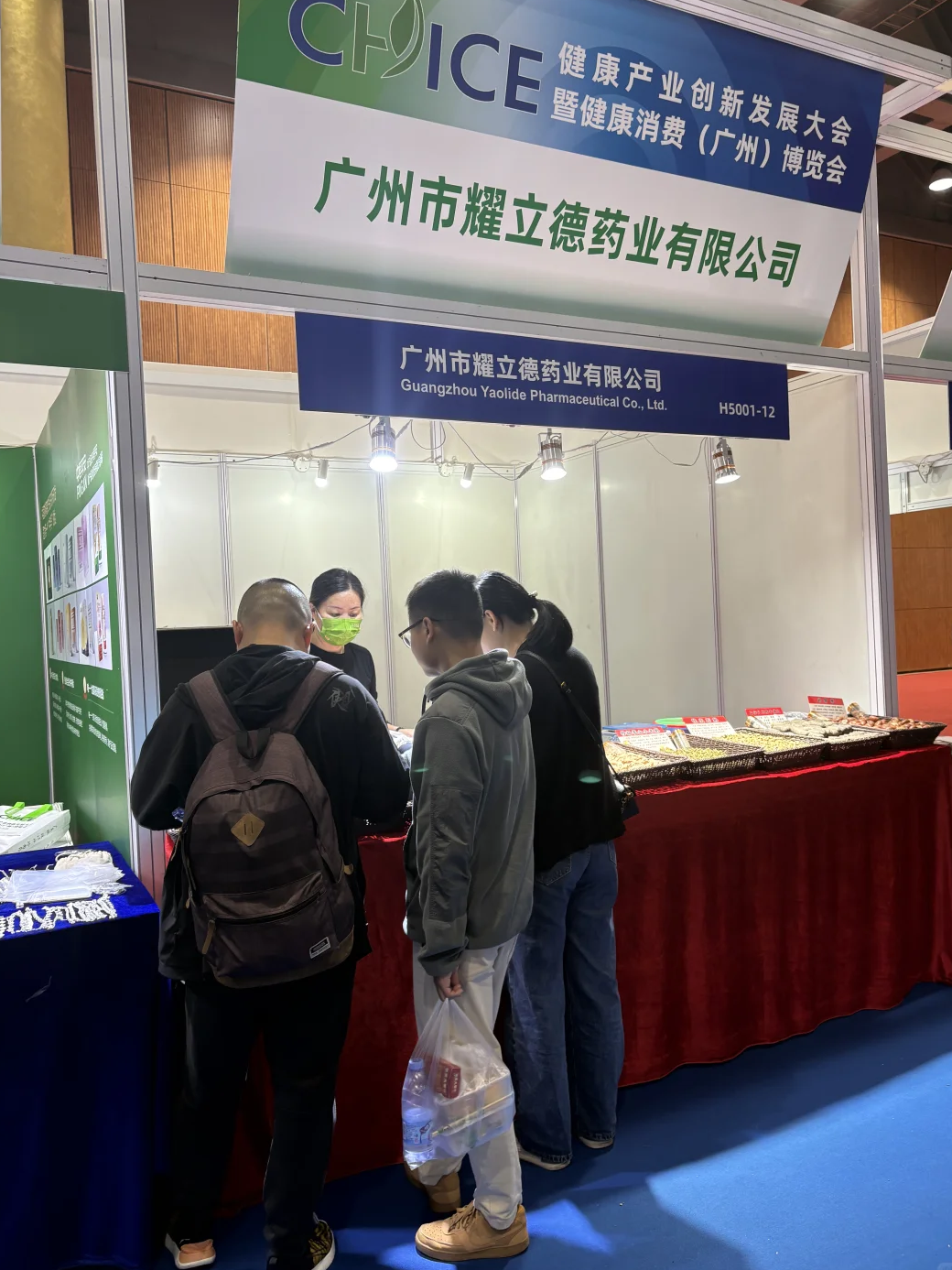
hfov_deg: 51.3
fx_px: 990
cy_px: 627
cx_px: 484
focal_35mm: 27
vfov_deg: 65.3
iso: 80
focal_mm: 5.96
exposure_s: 1/50
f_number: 1.6
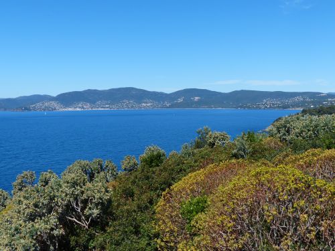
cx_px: 168
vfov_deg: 36.0
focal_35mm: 40
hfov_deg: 46.8
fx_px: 387
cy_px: 126
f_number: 4
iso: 100
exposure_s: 1/1000
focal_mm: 7.1
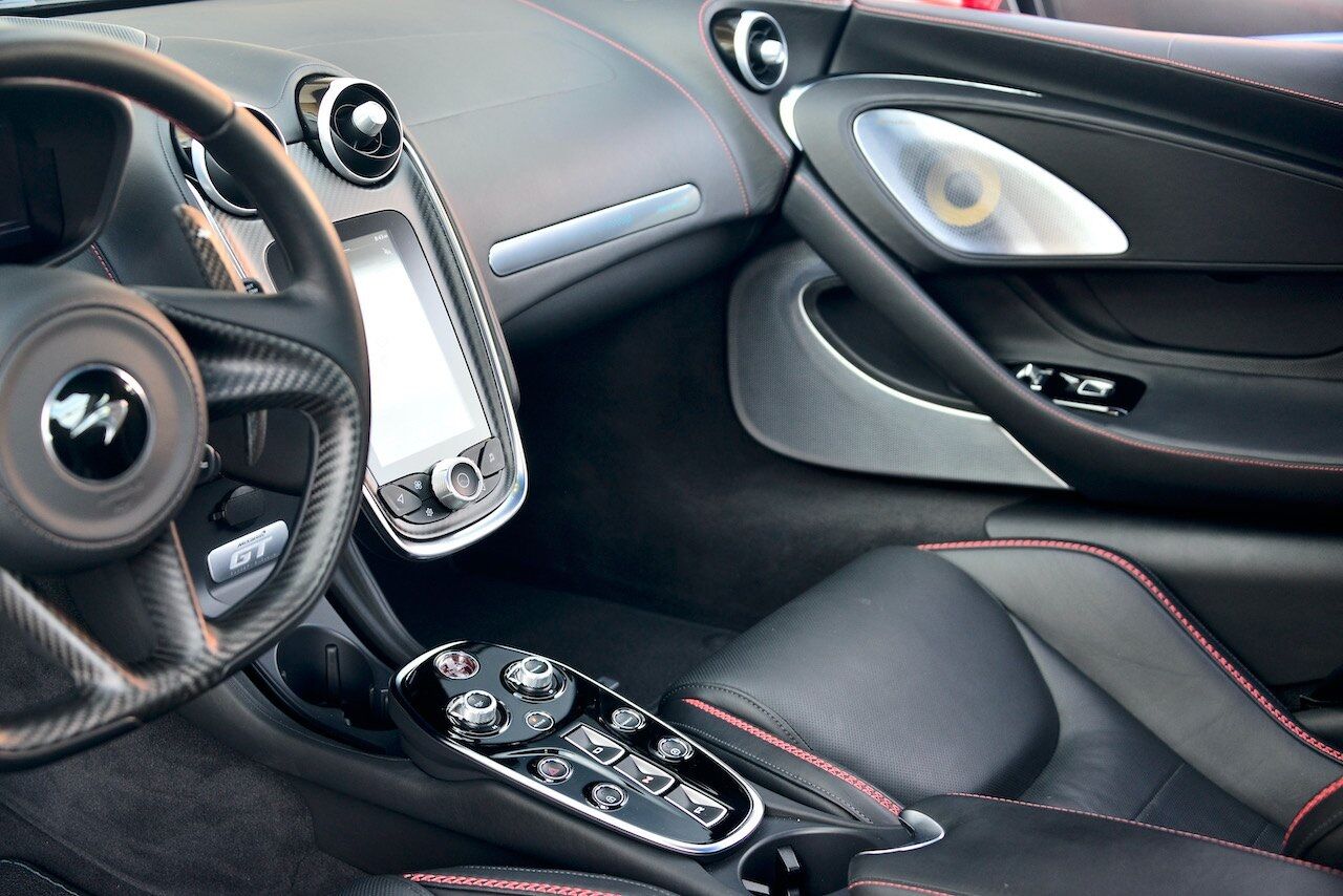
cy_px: 448
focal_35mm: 44
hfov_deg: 44.5
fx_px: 1642
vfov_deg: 30.5
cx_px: 672
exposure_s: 1/60
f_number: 4.2
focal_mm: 44
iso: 500
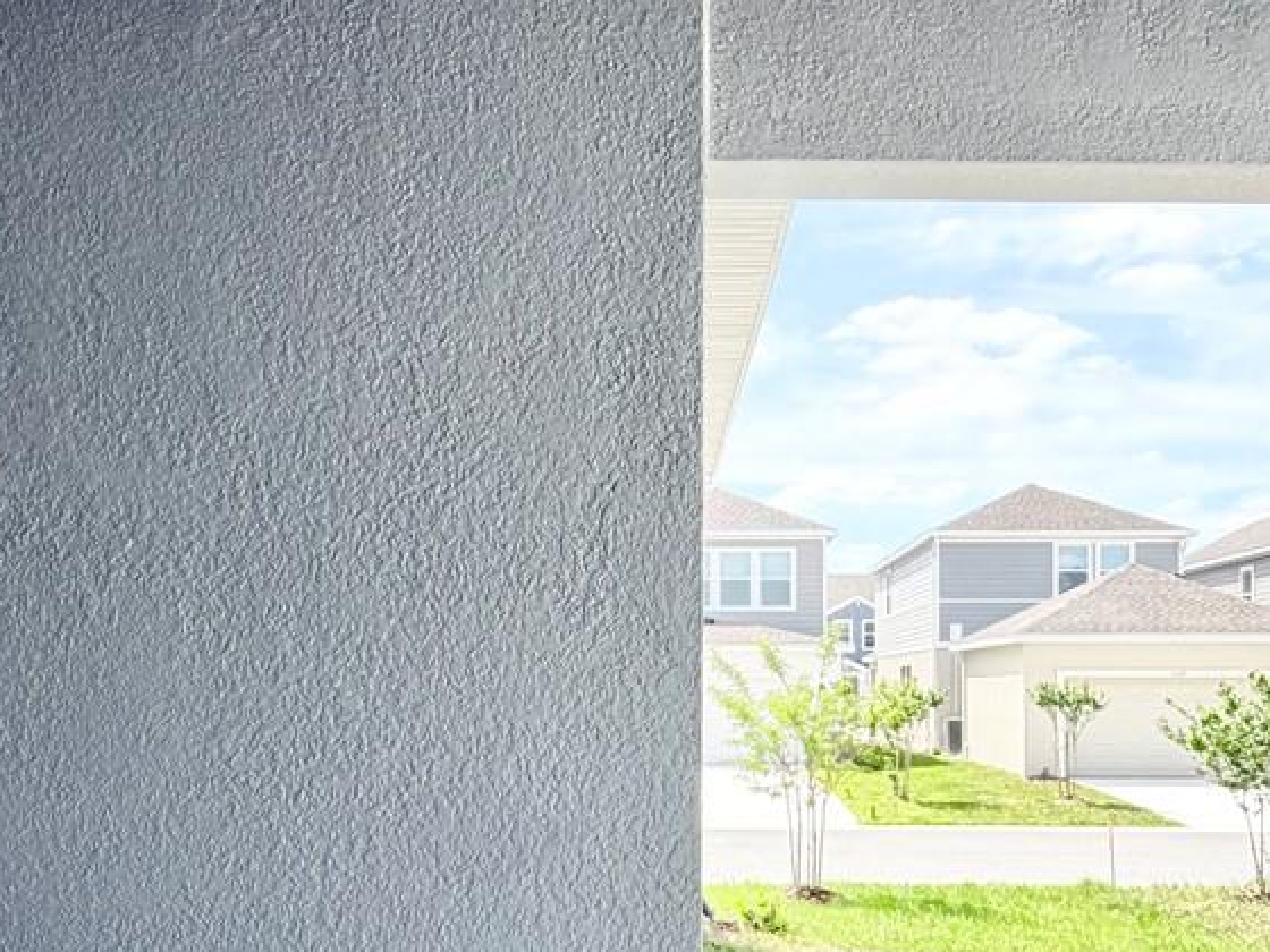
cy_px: 687
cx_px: 696
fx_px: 1468
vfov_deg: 35.3
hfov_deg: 46.7
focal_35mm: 40
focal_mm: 2.22
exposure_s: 1/631
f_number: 2.2
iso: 40
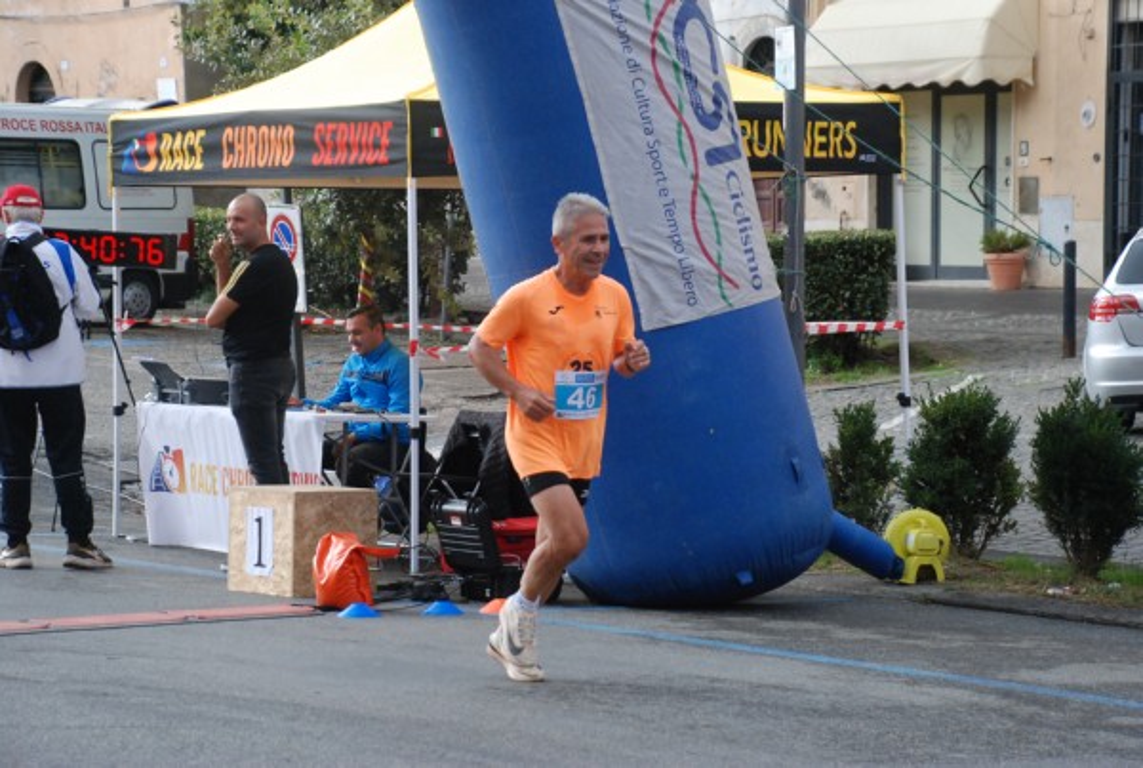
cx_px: 572
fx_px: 3341
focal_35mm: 105
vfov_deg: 13.1
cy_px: 384
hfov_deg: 19.4
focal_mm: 70
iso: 1000
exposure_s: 1/640
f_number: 5.6
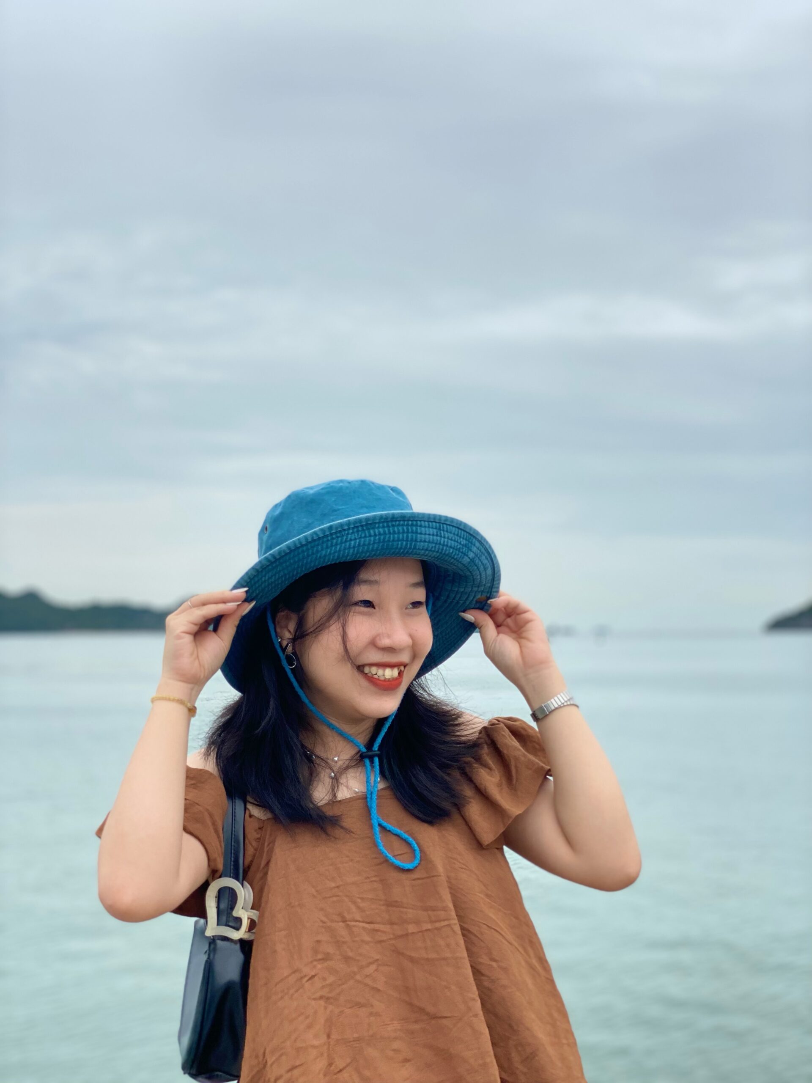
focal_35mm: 52
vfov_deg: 36.8
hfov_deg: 28.0
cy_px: 542
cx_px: 406
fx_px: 1626
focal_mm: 6
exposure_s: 1/1410
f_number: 2
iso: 20
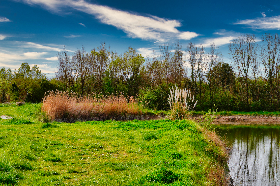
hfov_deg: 22.6
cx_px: 140
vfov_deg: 15.2
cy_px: 93
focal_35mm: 90
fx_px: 700
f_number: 11
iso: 80
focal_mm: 60
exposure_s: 1/80
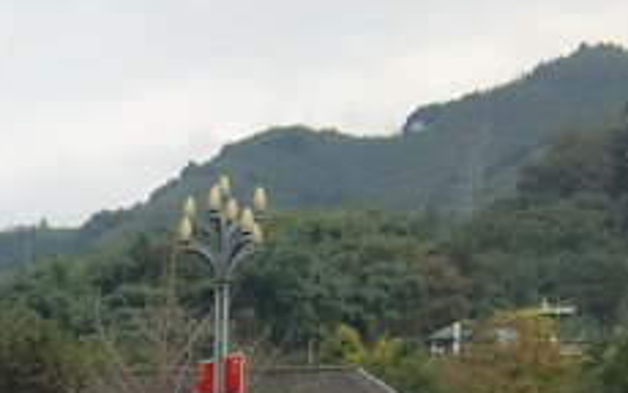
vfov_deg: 15.1
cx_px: -314
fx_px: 1199
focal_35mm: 70
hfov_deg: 23.5
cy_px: 789
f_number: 2.2
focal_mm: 2.26
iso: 50
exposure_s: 1/186
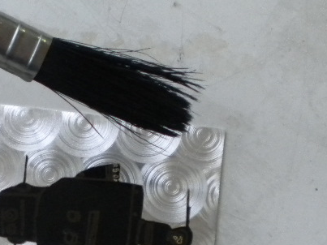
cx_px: 59
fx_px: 840
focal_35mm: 89
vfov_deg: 16.4
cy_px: 208
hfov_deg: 21.7
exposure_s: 1/257
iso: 400
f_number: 3.1
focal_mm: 6.3
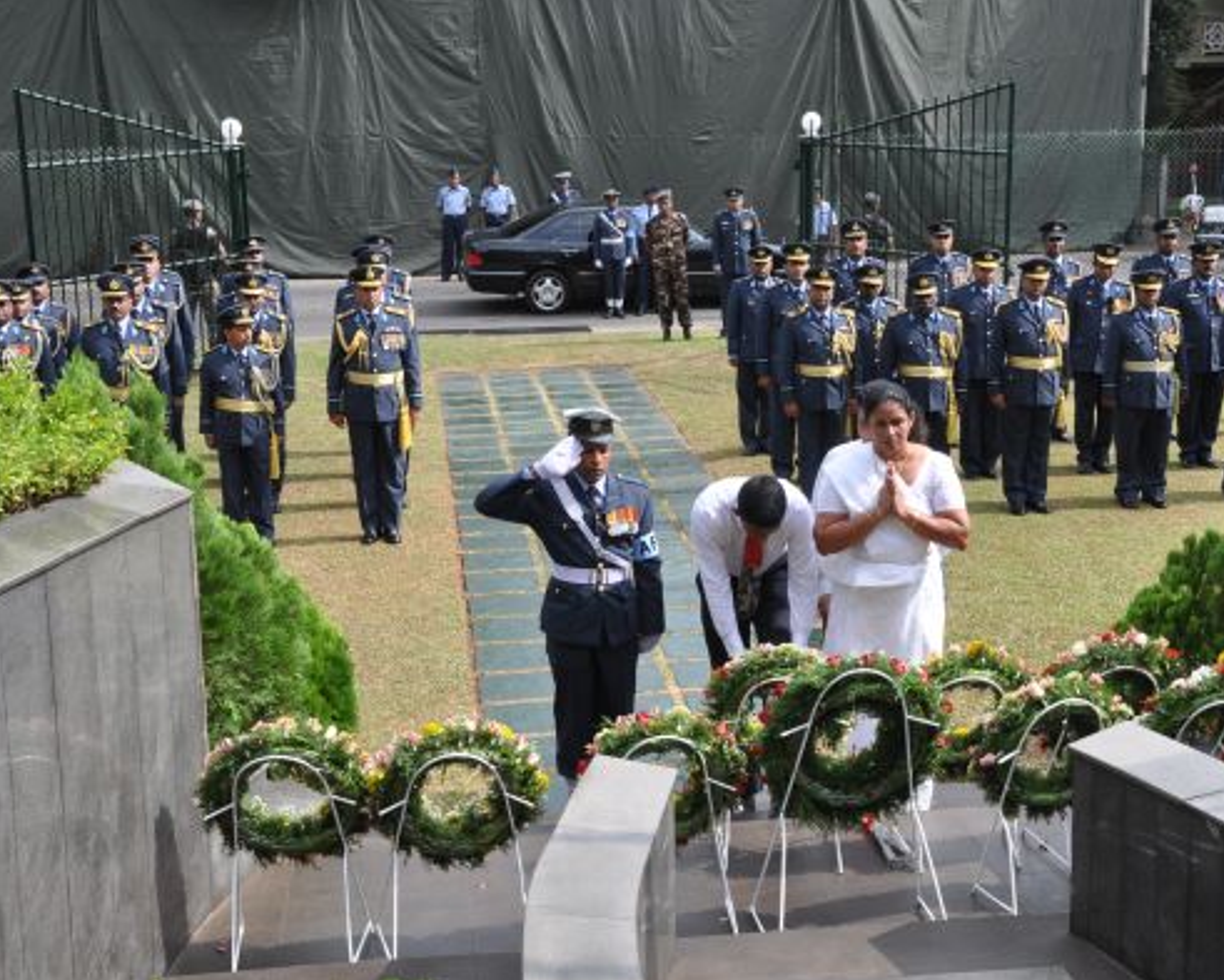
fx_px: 1993
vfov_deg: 27.6
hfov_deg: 34.1
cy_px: 491
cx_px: 678
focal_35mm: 55
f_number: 13
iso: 250
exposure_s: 1/125
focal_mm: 32
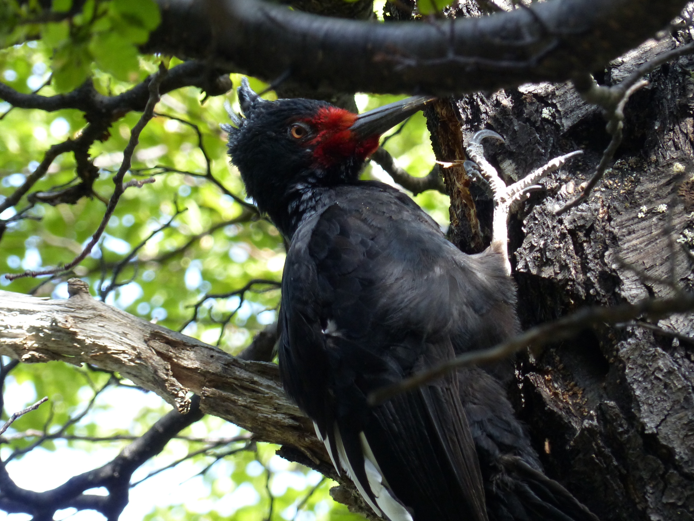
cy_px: 248
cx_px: 377
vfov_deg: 2.6
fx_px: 11507
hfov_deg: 3.5
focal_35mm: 574
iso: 320
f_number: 4
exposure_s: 1/125
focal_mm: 91.5
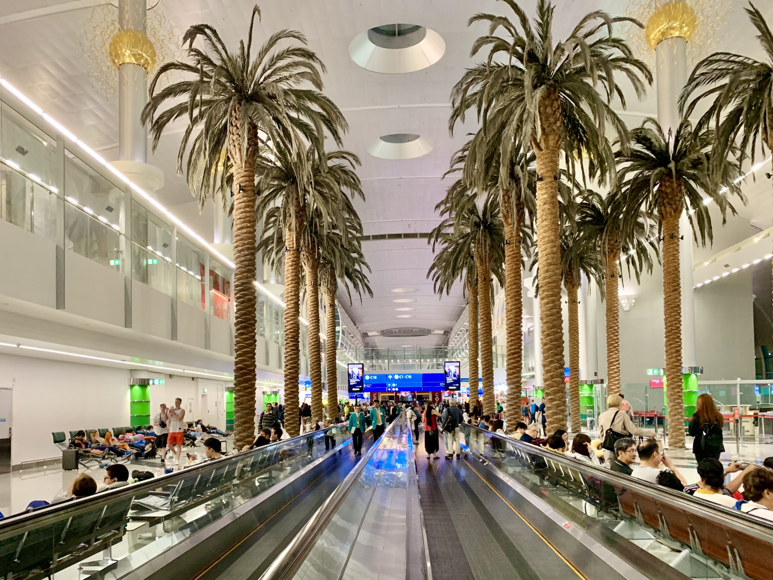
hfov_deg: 67.3
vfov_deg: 53.0
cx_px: 386
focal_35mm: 26
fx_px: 580
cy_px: 290
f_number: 1.8
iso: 200
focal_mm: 4.25
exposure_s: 1/50
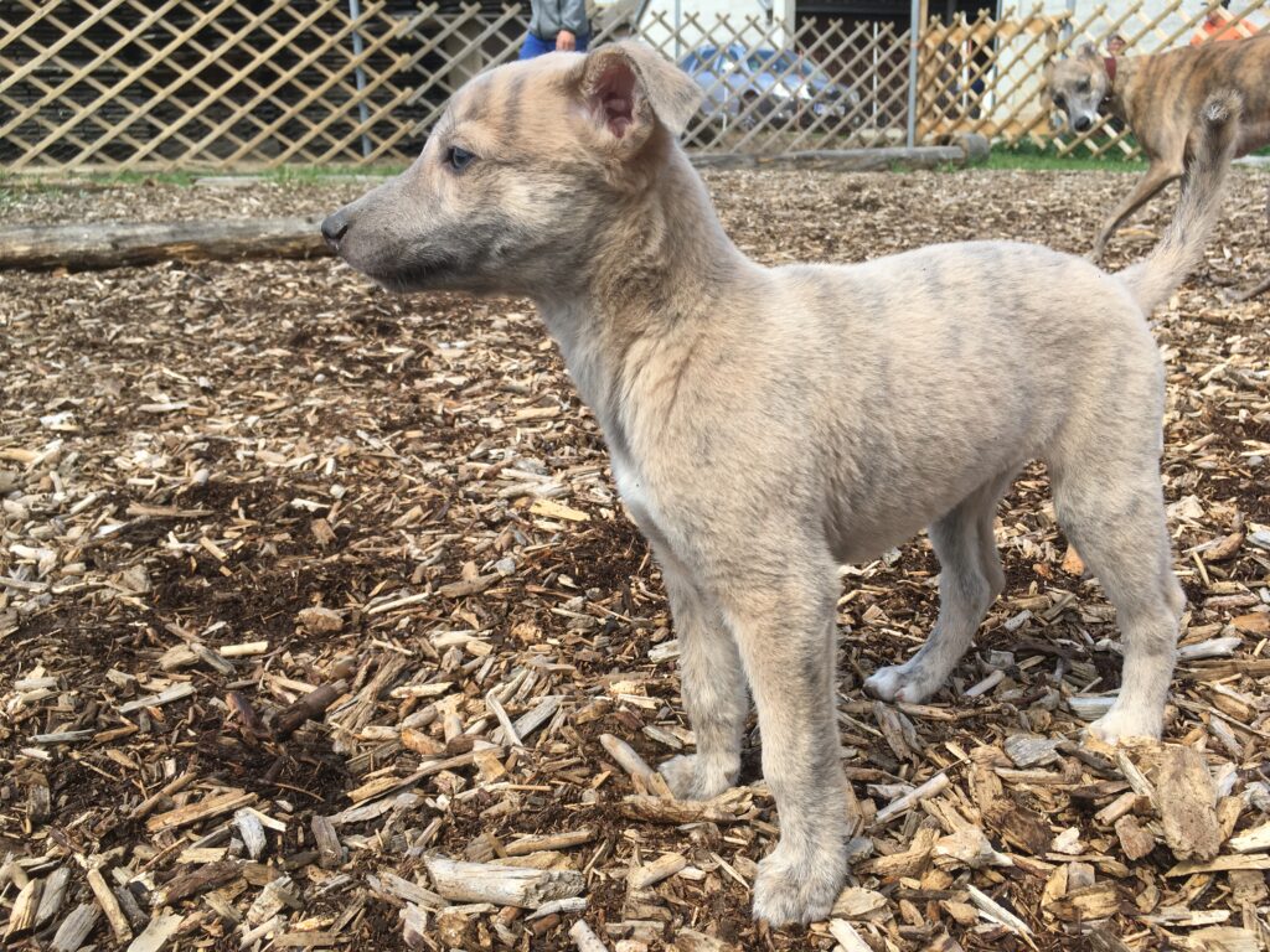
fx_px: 1064
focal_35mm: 29
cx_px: 635
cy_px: 476
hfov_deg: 61.7
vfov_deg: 48.2
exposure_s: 1/793
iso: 25
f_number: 2.2
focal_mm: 4.15
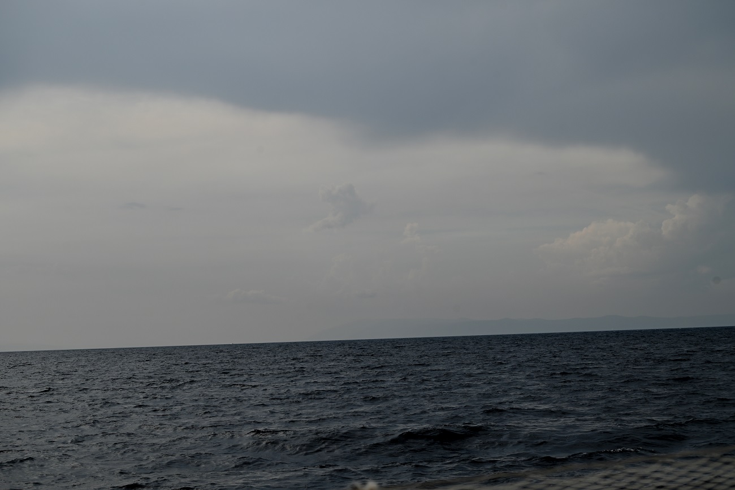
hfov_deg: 28.8
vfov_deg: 19.5
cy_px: 245
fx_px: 1429
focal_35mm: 70
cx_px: 368
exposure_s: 1/800
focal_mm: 70
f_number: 8
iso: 100
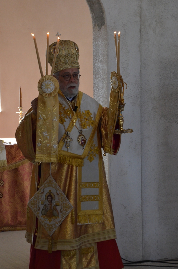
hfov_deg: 11.7
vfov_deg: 17.6
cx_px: 87
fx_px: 868
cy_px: 133
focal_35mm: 117
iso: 2000
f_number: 8
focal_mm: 75
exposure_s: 1/250
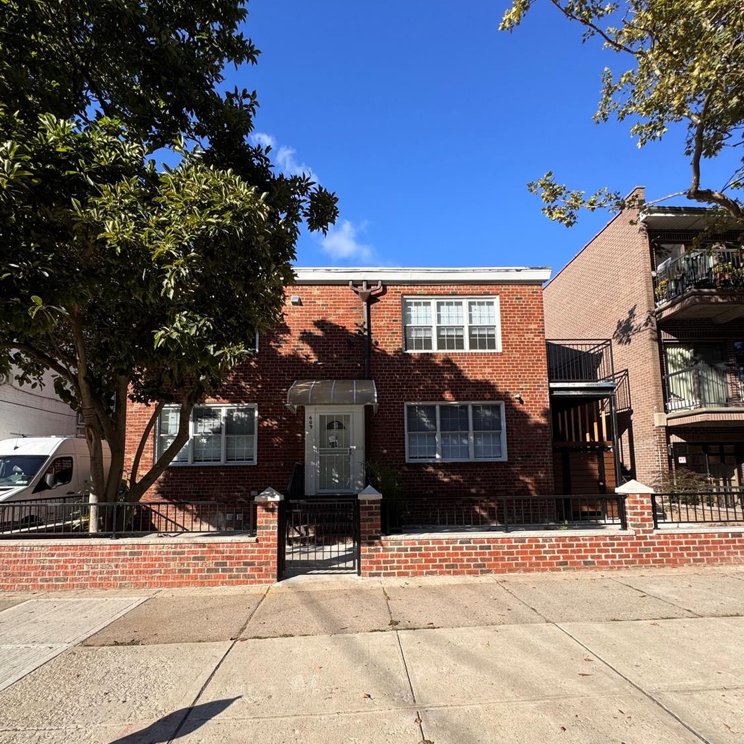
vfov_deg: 83.3
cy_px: 433
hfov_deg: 84.0
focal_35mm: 17
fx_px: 413
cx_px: 365
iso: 40
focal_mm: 2.22
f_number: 2.2
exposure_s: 1/1006
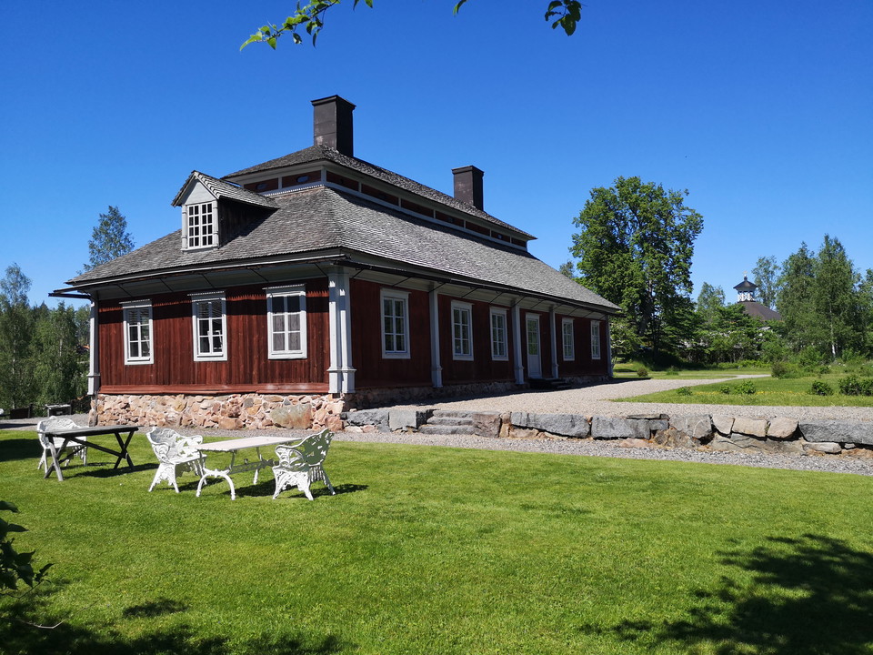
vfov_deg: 51.4
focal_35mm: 27
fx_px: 681
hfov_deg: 65.3
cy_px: 328
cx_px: 436
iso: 50
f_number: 1.8
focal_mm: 3.95
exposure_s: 1/2857
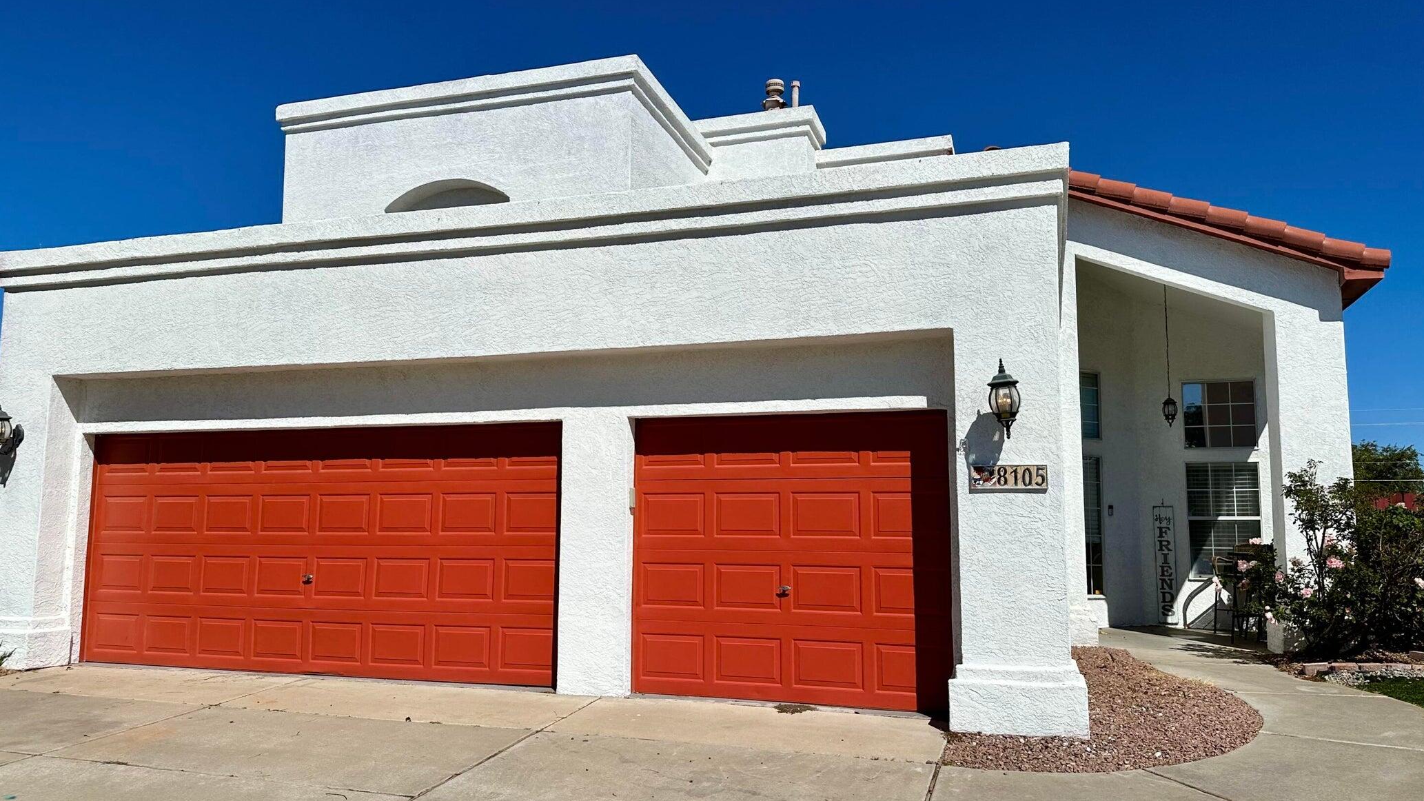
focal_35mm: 27
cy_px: 395
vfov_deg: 42.9
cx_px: 691
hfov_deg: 69.8
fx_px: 1019
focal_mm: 6.86
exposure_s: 1/13699
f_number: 1.78
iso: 80
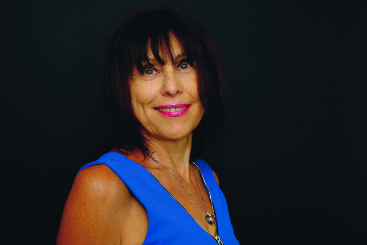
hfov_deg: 37.5
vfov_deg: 25.5
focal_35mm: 53
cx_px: 184
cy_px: 122
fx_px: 540
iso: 200
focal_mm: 35
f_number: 5.6
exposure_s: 1/125
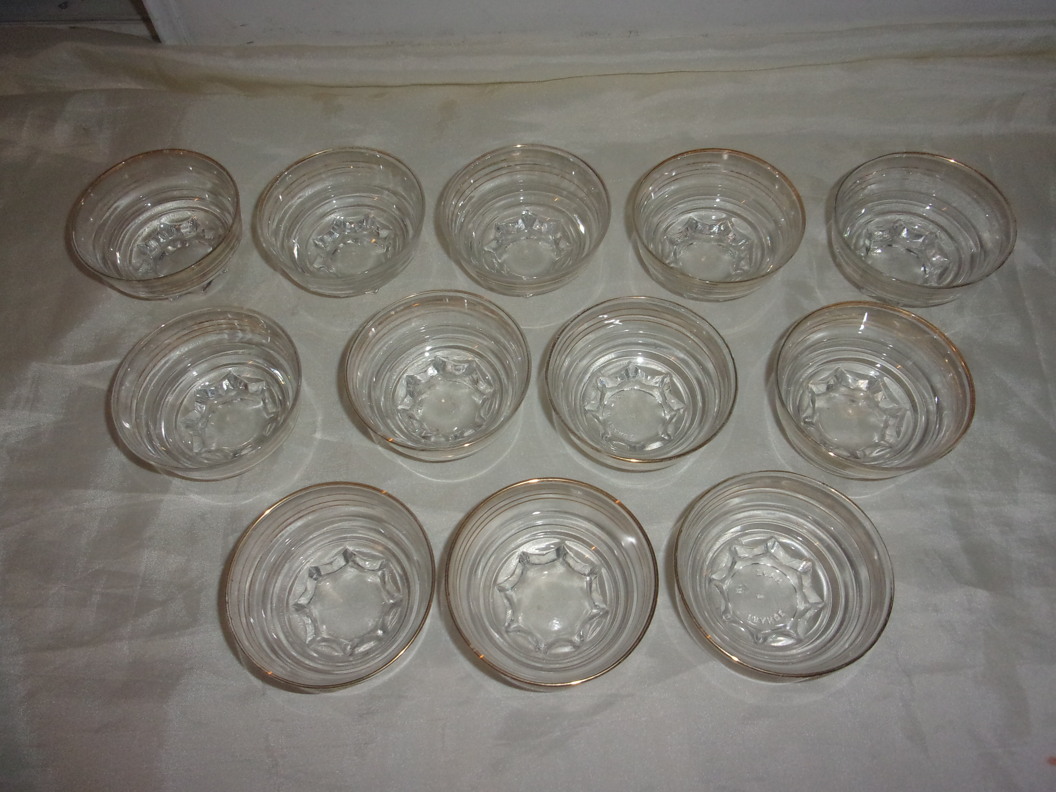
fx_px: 854
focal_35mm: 28
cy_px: 396
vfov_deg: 49.7
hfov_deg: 63.4
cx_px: 528
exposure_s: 1/34
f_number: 3.9
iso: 200
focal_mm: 5.1
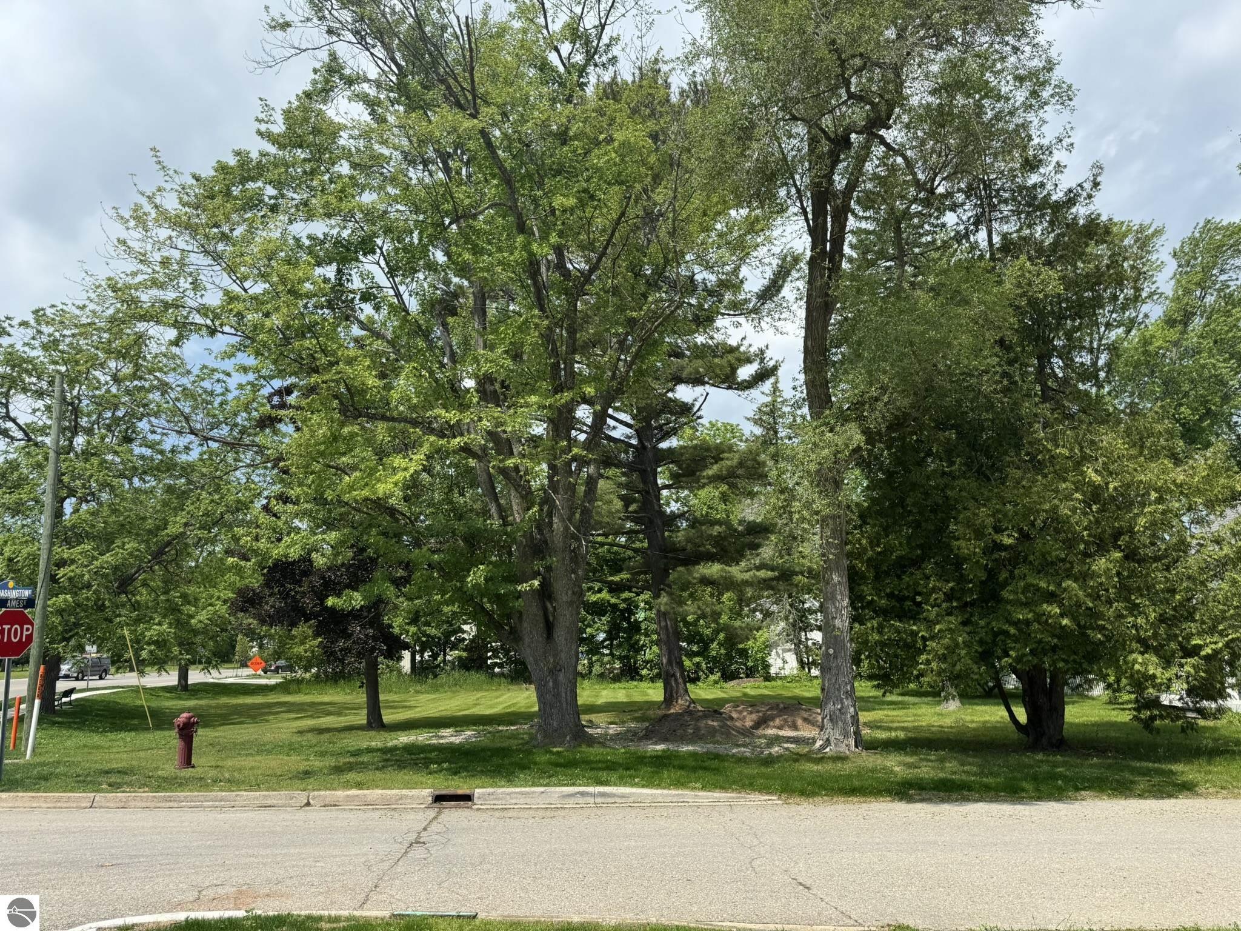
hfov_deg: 71.6
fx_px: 860
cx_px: 620
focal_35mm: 24
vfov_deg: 56.8
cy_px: 466
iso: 80
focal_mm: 6.76
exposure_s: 1/3802
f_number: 1.78
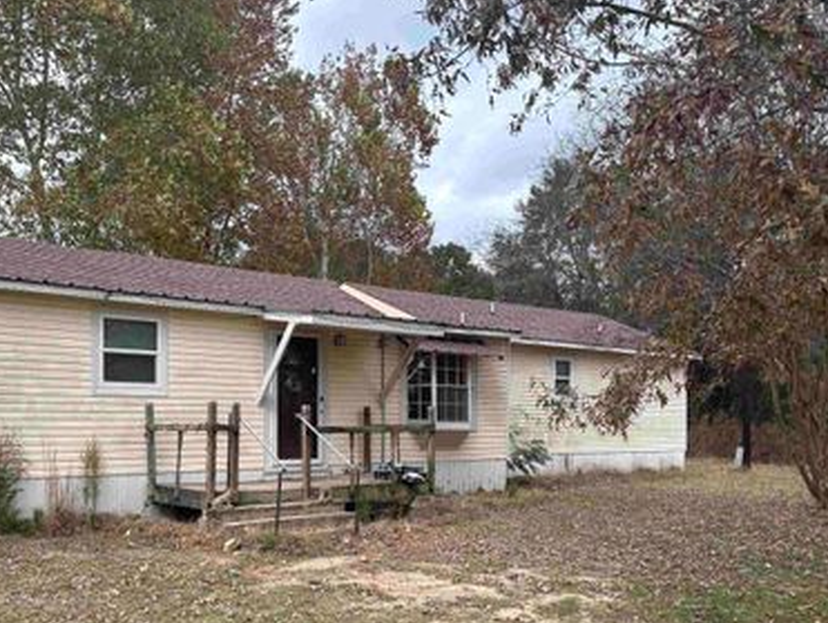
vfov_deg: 40.3
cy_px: 408
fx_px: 838
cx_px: 368
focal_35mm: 35
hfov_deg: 52.5
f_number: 1.6
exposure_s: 1/747
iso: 50
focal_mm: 5.96
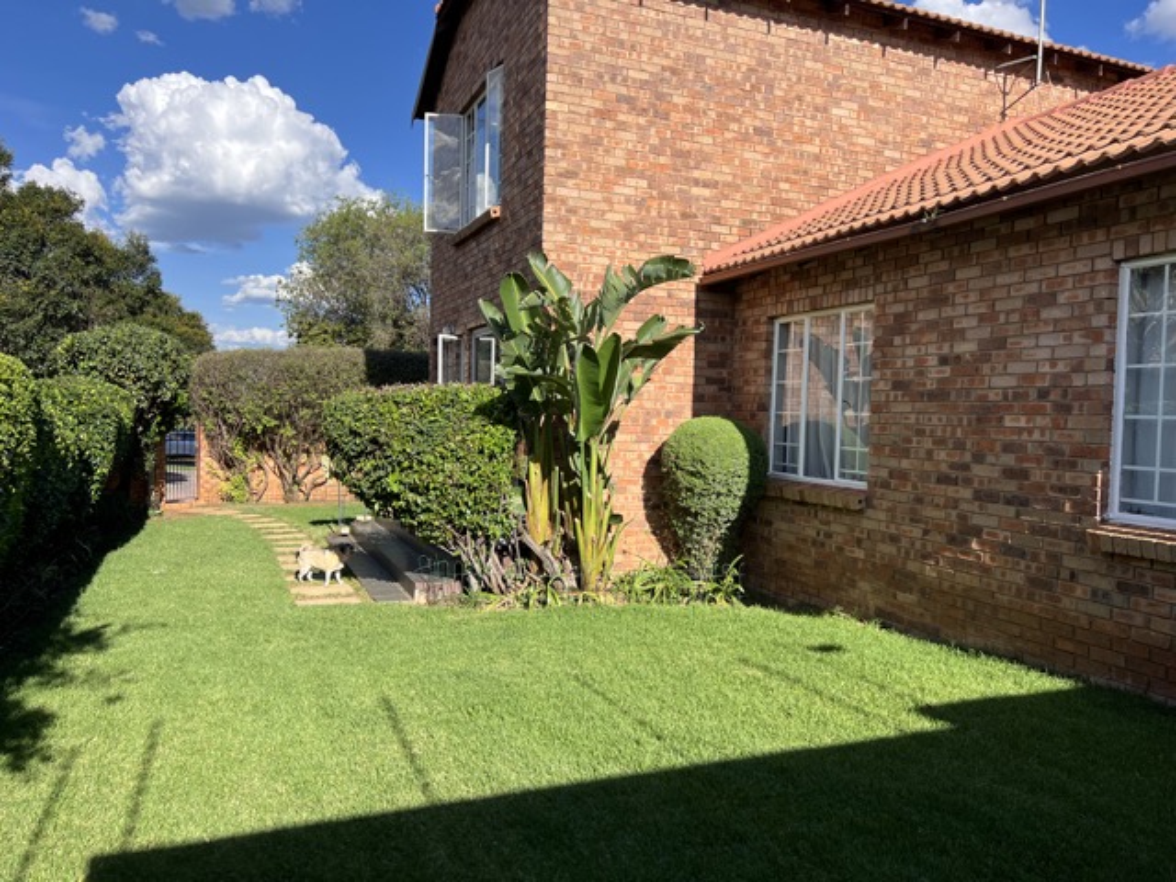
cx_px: 588
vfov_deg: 53.1
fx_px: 883
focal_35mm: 26
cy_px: 441
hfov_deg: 67.3
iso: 50
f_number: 1.5
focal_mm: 5.7
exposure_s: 1/3077
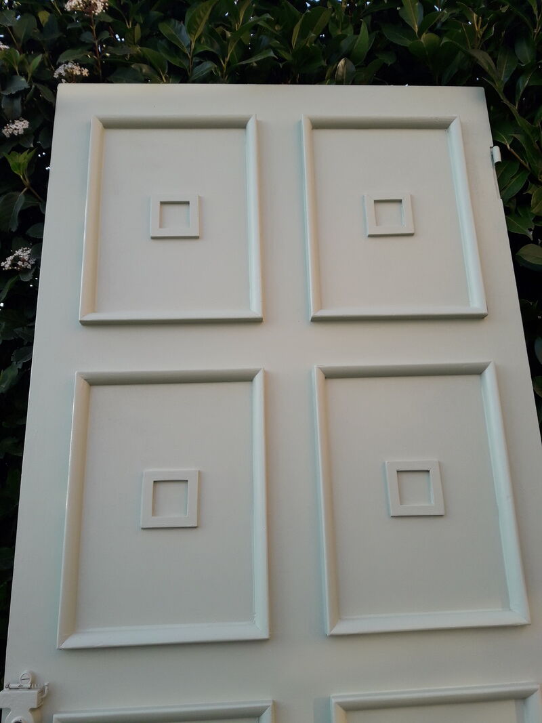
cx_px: 271
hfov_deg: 49.7
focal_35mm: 28
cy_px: 362
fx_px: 585
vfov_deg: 63.4
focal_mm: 3.7
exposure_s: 1/331
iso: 40
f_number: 1.9
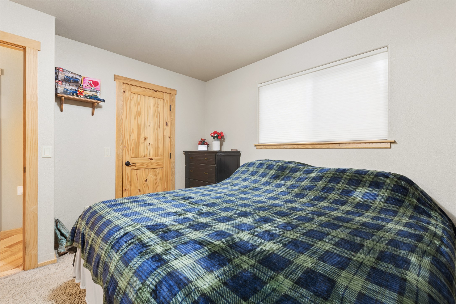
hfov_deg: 100.4
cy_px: 152
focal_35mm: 15
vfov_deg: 77.3
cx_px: 228
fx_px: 190
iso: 100
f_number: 6.3
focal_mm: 10
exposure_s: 1.6
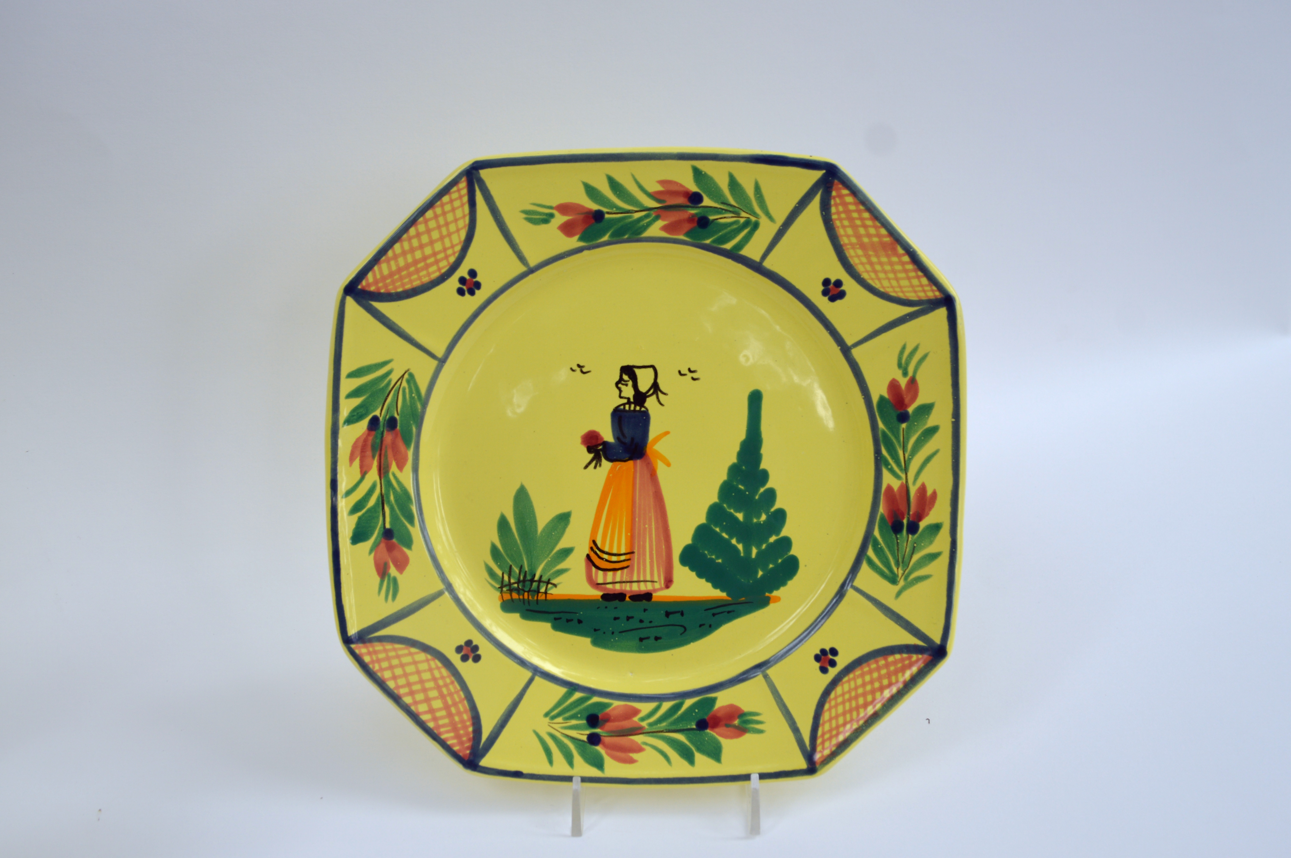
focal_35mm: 30
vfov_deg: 43.5
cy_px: 429
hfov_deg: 62.0
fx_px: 1075
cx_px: 646
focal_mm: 20
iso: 100
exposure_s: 1/125
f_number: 5.6
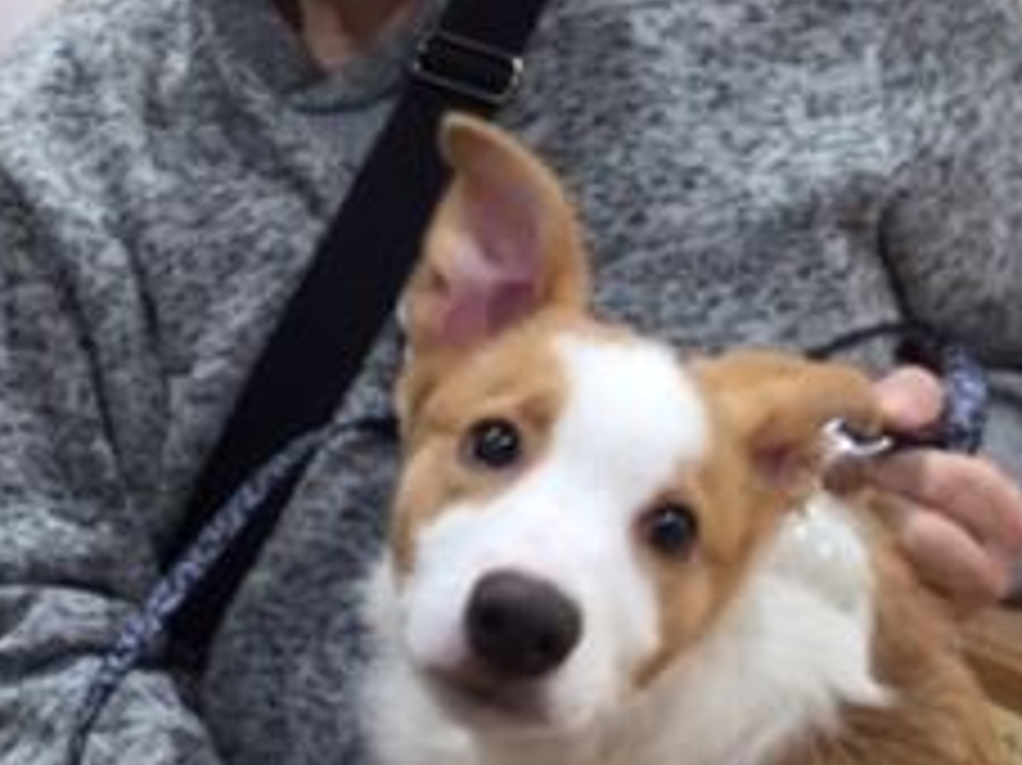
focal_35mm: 82
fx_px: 2420
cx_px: 252
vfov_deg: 18.0
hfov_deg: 23.6
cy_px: 351
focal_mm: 3.3
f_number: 2.4
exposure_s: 1/30
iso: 50
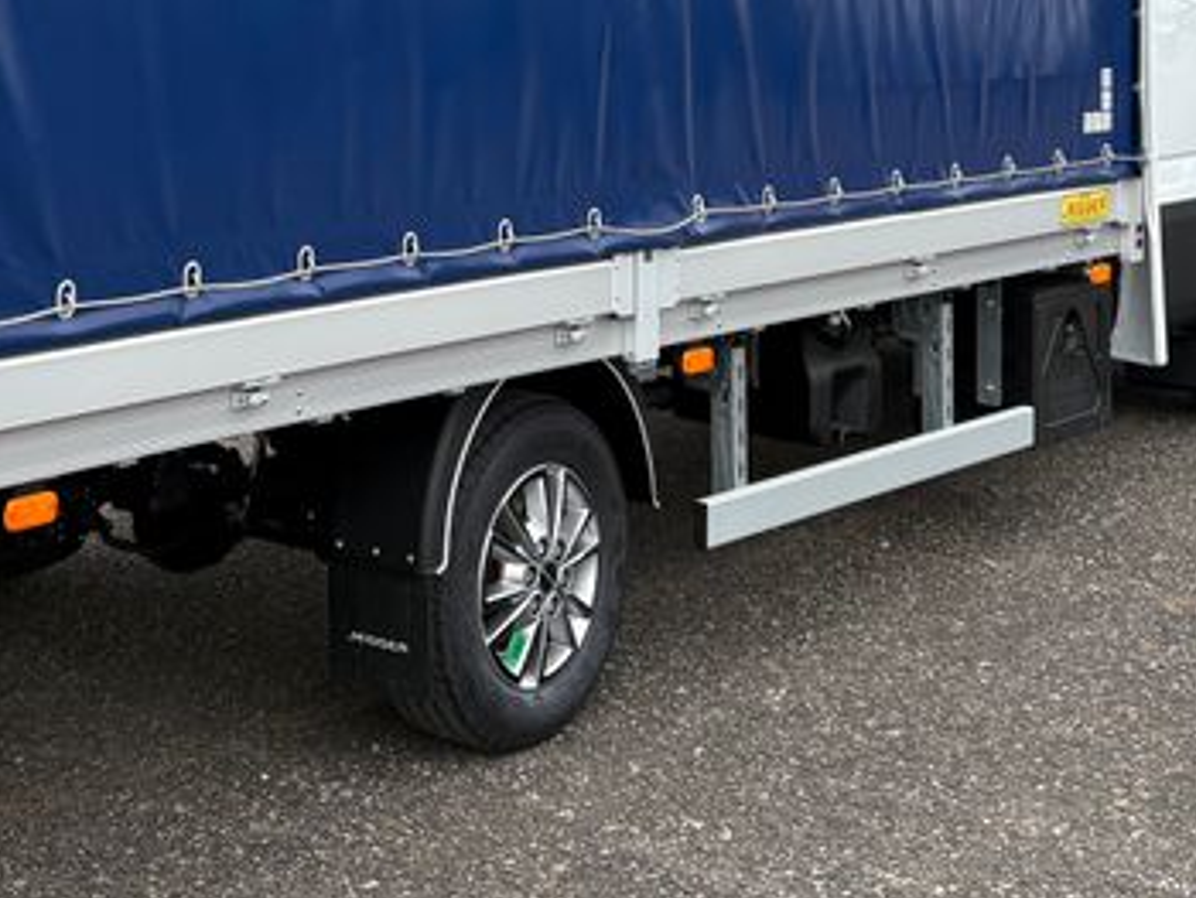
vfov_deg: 18.3
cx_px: 215
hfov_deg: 25.2
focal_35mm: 76
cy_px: -222
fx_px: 2628
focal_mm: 5.96
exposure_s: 1/791
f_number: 1.6
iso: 50
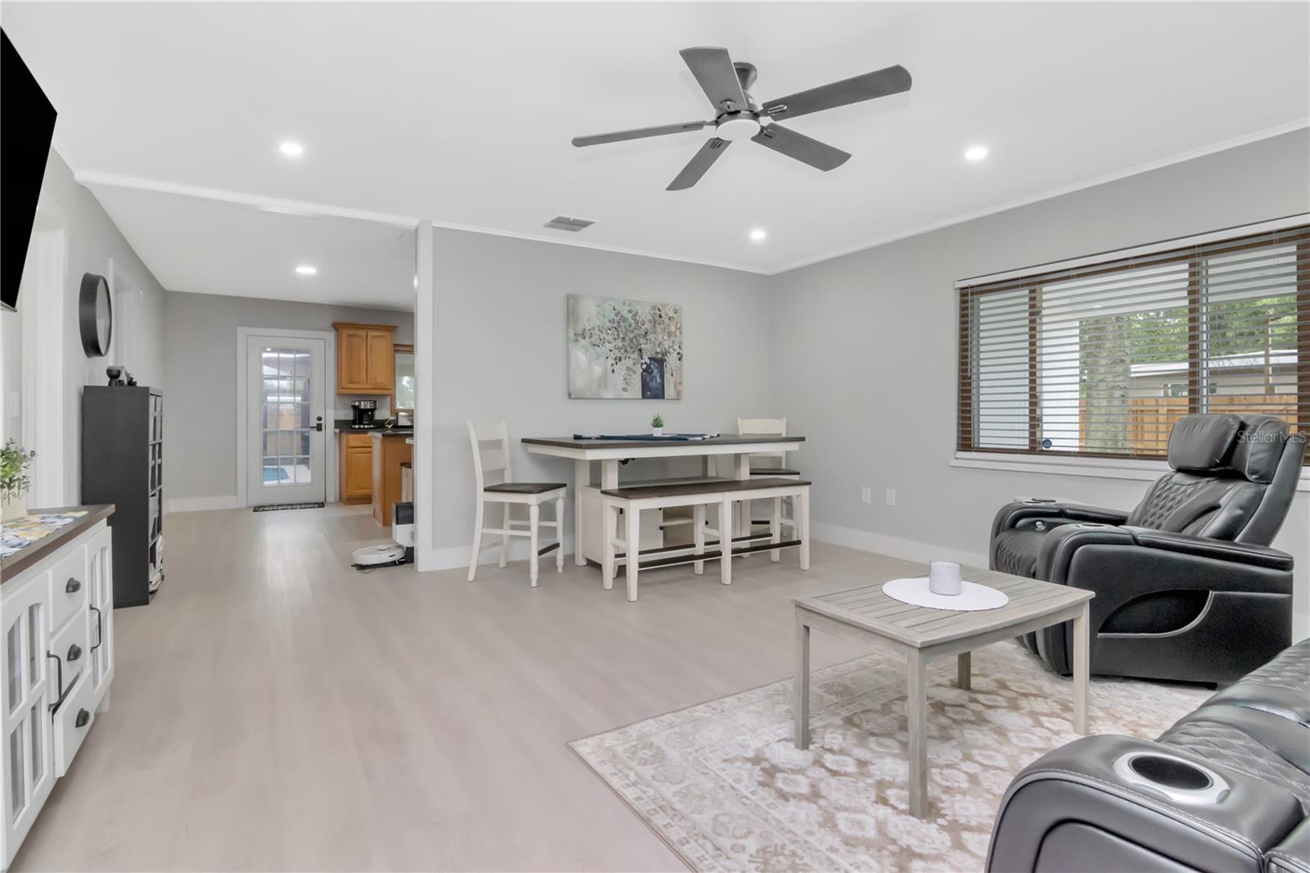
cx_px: 655
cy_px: 436
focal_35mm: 16
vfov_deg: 72.0
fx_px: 600
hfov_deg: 95.0
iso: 800
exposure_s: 1/25
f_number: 14
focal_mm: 11
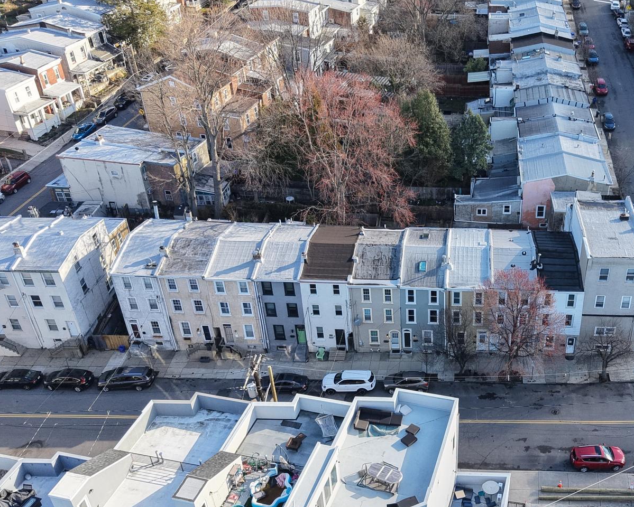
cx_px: 470
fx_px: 751
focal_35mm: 40
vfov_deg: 37.3
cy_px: 277
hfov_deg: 44.4
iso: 340
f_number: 1.8
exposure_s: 1/1600
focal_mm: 8.67
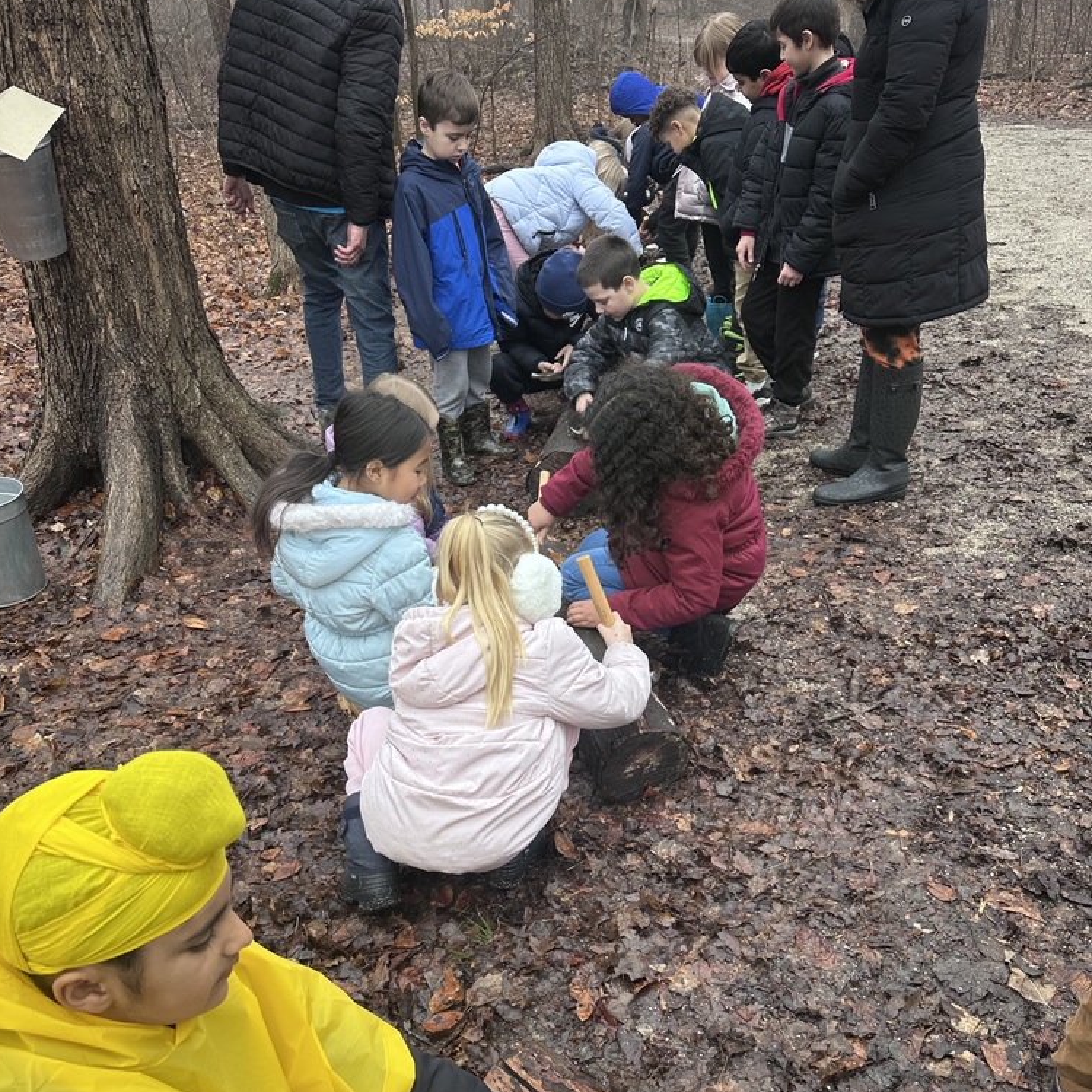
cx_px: 555
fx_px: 1035
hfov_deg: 55.6
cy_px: 703
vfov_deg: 54.8
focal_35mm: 29
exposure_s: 1/195
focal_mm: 6.86
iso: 64
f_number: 1.78
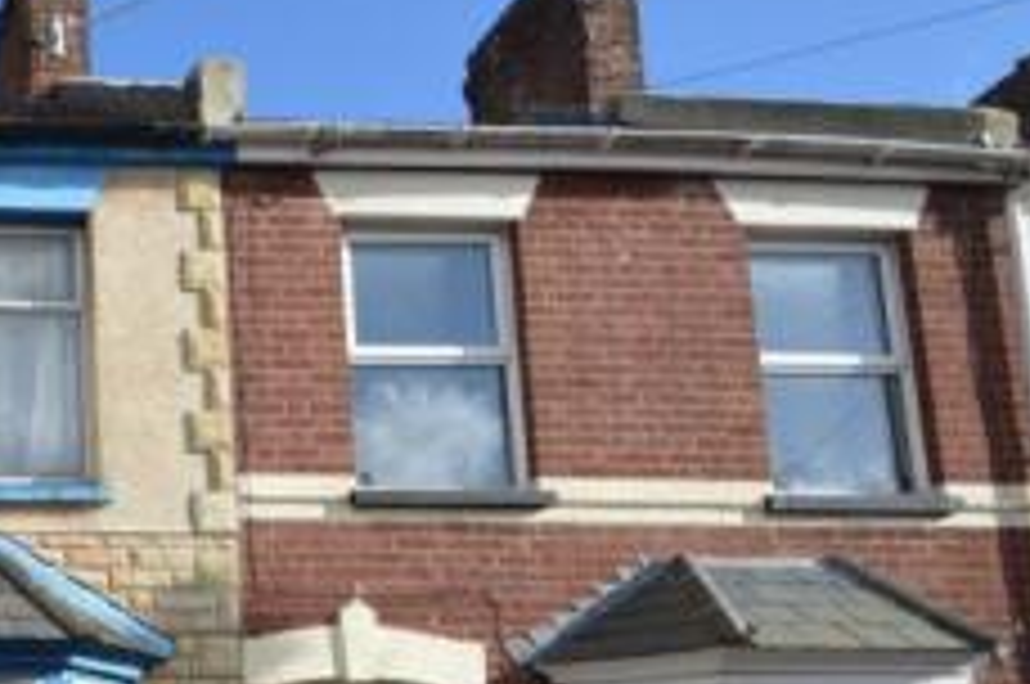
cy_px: 695
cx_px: -220
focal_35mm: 43
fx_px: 1229
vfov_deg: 29.0
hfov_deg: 35.3
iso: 140
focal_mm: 10
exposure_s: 1/250
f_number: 8
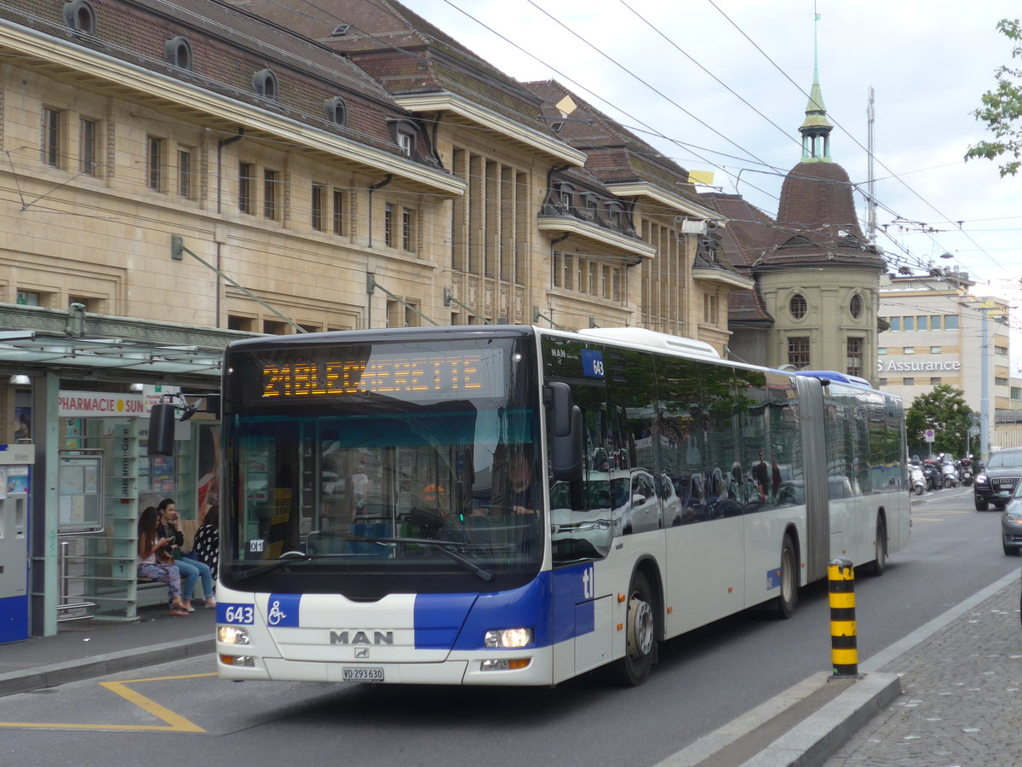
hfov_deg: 31.2
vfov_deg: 23.7
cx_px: 511
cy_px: 384
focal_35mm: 62
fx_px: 1830
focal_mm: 12.7
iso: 80
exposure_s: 1/400
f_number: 3.7
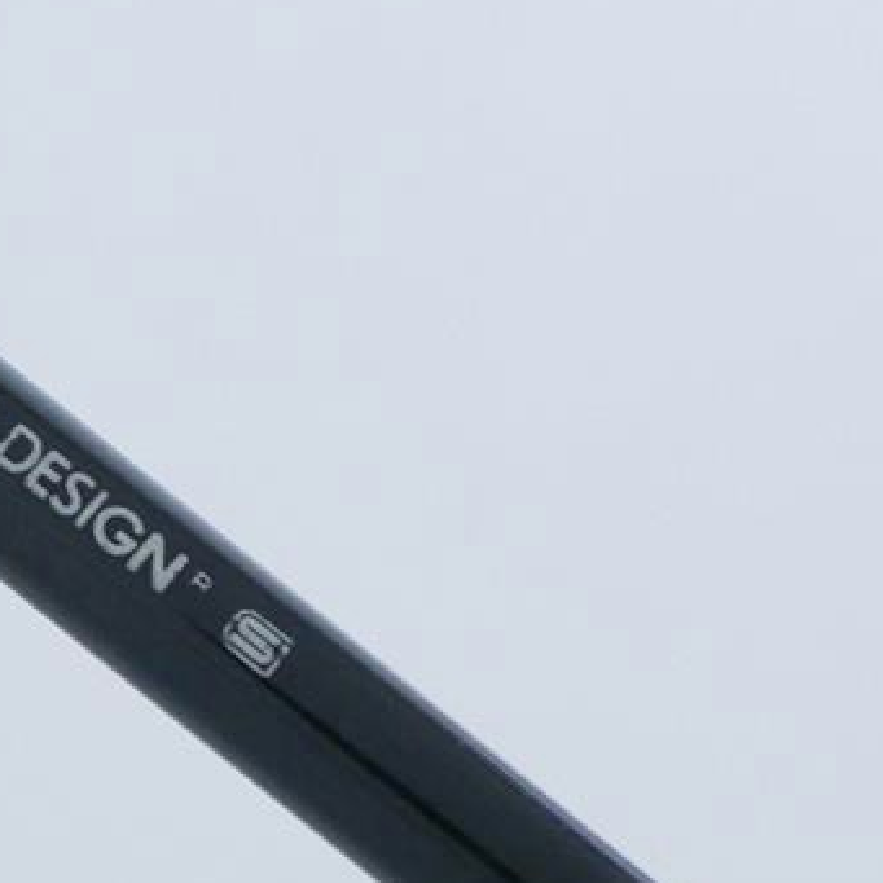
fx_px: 4791
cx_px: -449
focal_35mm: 166
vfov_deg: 10.5
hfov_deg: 10.2
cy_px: 91
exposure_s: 1/125
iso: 1600
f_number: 4.5
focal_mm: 25
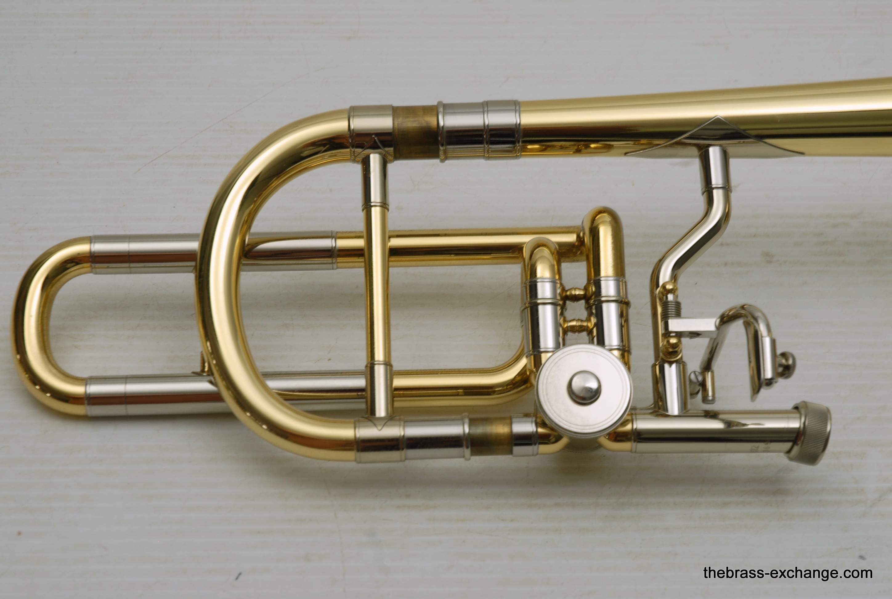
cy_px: 300
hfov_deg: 24.6
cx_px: 446
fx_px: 2048
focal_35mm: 82
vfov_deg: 16.6
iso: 100
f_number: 8
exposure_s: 1/2.5
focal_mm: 55
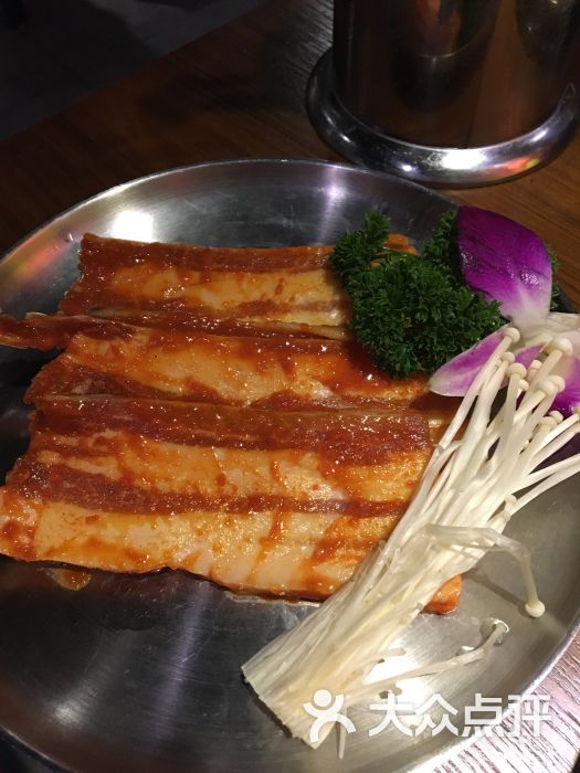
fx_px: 648
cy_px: 386
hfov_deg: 48.2
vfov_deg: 61.7
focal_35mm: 29
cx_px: 290
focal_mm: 4.15
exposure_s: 1/25
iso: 200
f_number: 2.2
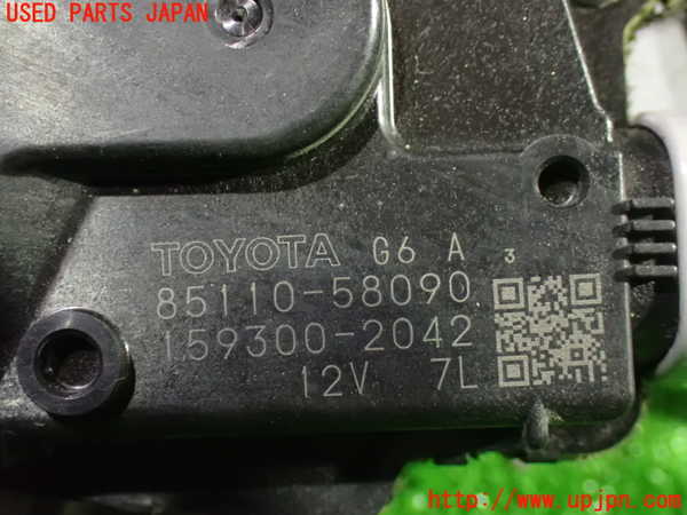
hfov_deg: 38.2
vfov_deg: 29.1
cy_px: 258
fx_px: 992
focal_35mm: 50
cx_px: 344
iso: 1600
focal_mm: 9.01
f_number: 3.2
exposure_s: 1/15
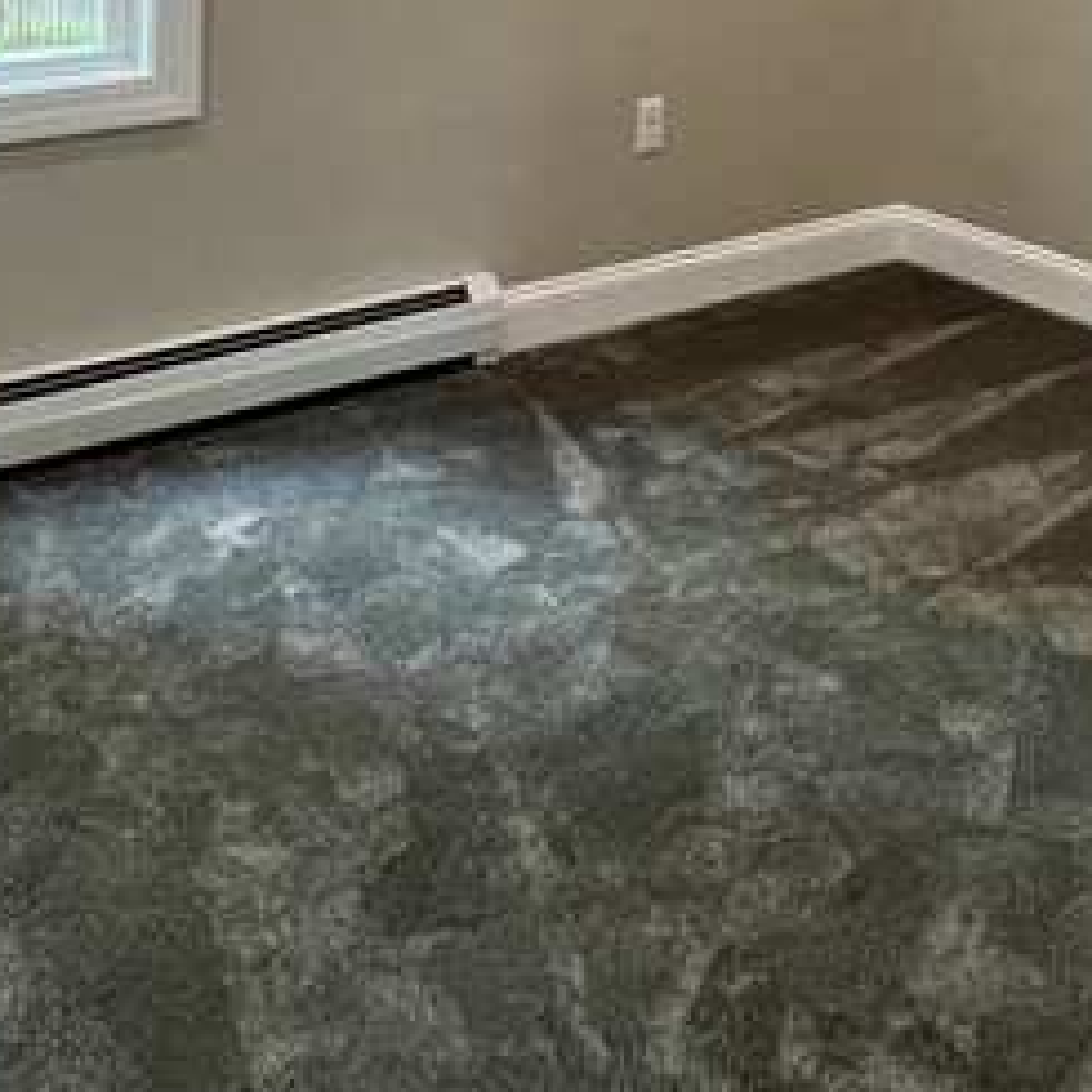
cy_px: -334
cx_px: 722
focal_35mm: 48
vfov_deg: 28.7
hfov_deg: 35.0
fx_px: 1713
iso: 200
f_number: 1.8
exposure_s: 1/120
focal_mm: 1.57
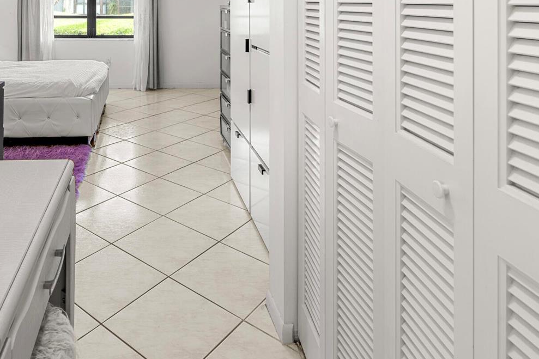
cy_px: -2
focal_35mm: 29
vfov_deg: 39.5
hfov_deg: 61.4
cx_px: 161
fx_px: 434
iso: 64
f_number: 8
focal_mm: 14
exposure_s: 1
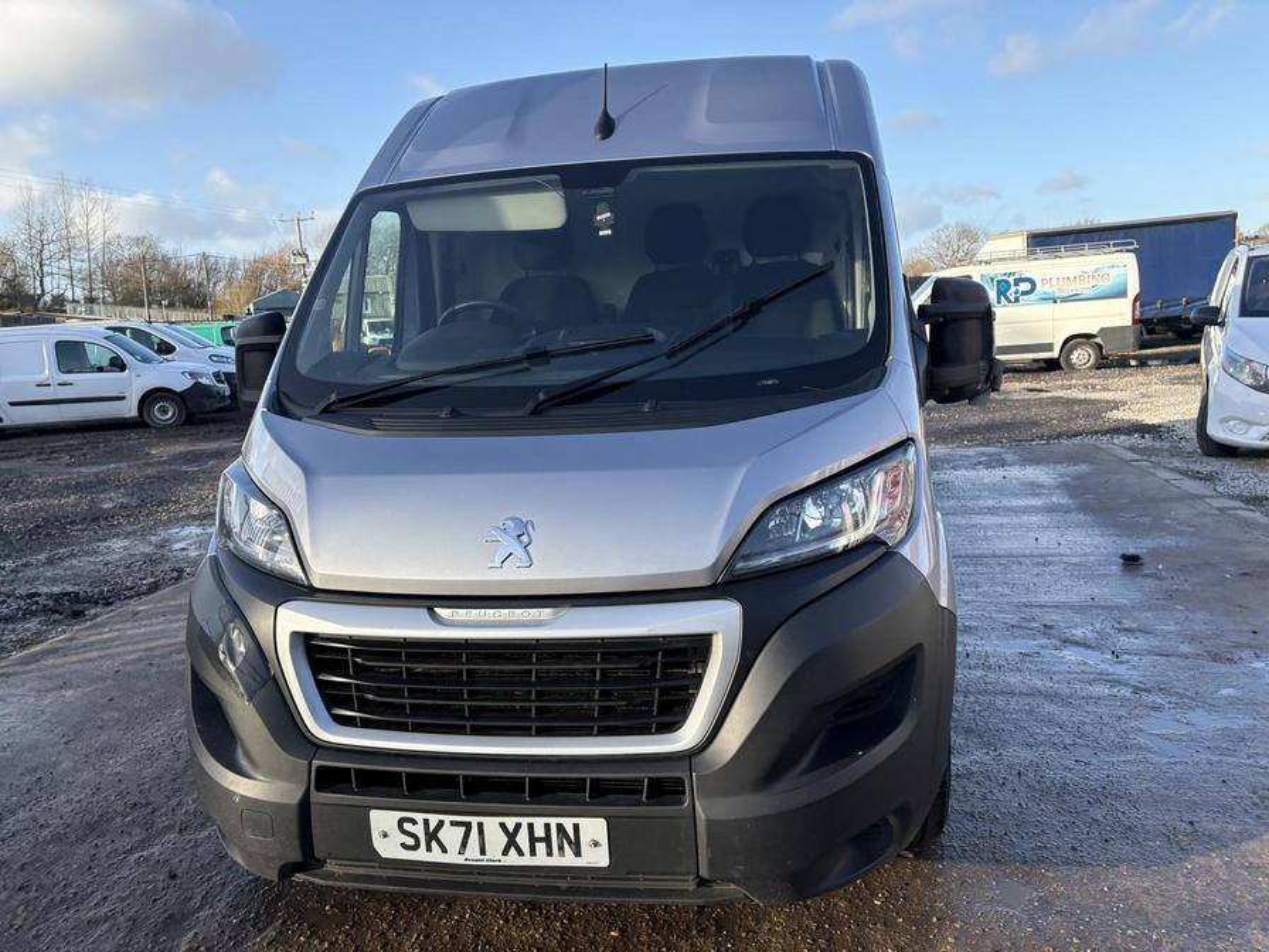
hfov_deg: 67.3
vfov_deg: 53.1
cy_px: 476
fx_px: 953
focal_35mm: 26
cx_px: 634
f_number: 1.6
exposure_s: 1/987
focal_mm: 5.96
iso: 64
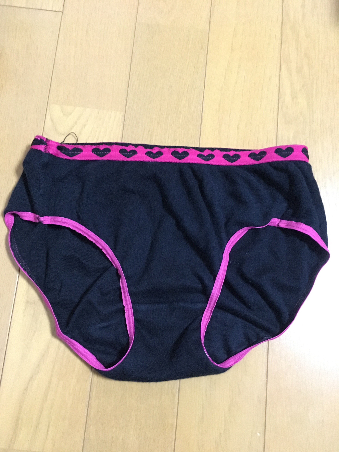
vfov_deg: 61.7
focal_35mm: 29
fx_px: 379
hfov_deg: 48.2
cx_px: 170
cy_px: 226
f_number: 2.2
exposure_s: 1/15
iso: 250
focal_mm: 4.15
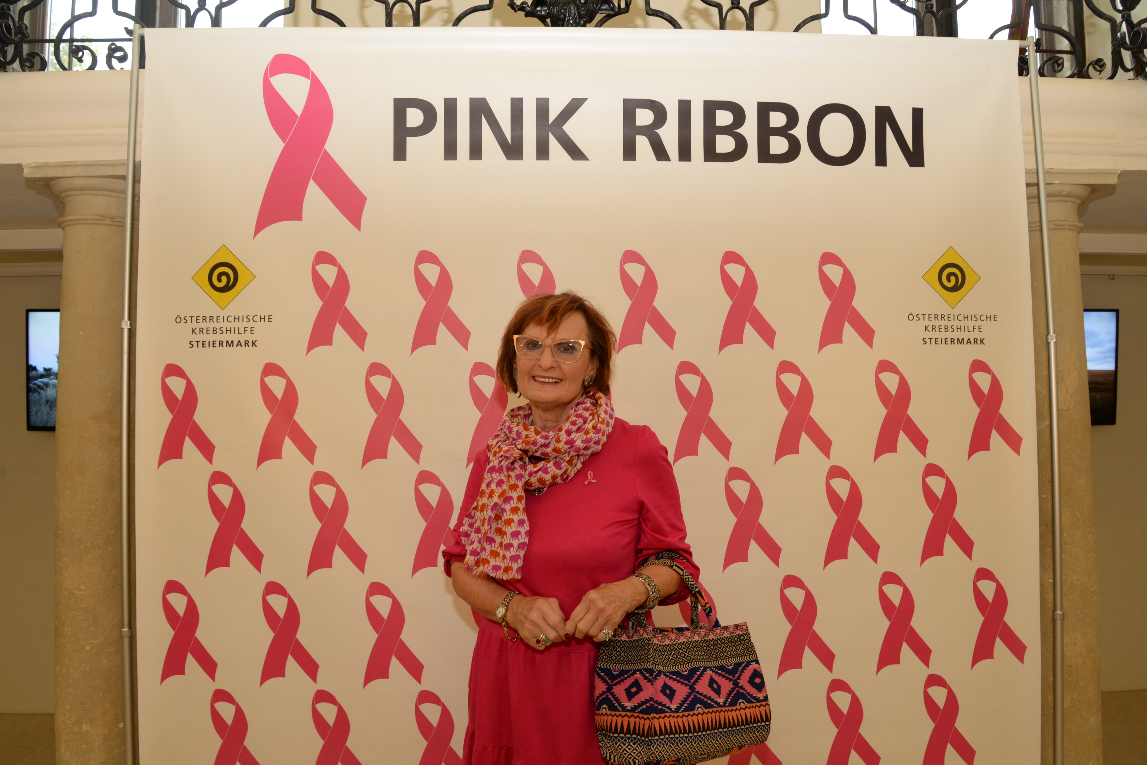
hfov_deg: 73.7
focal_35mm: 24
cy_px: 382
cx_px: 574
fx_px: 765
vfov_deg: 53.1
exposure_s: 1/60
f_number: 7.1
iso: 800
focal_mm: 24
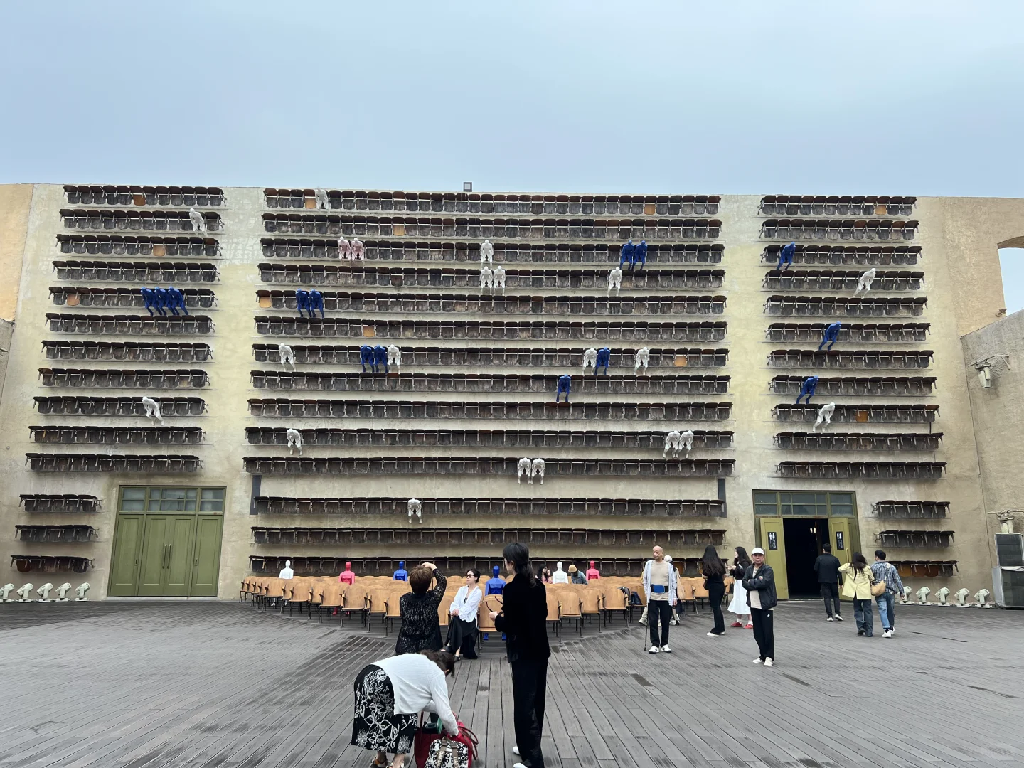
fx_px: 769
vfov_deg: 53.1
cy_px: 384
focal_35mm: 26
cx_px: 512
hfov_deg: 67.3
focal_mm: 5.7
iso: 50
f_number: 1.5
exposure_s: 1/418
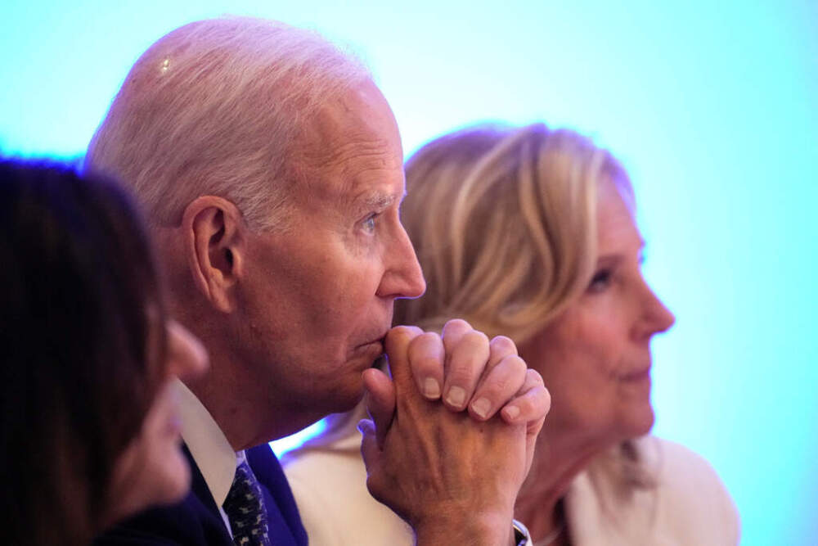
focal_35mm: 400
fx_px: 9090
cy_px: 273
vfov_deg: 3.4
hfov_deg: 5.2
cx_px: 409
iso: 8000
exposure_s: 1/30
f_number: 5.6
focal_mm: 400
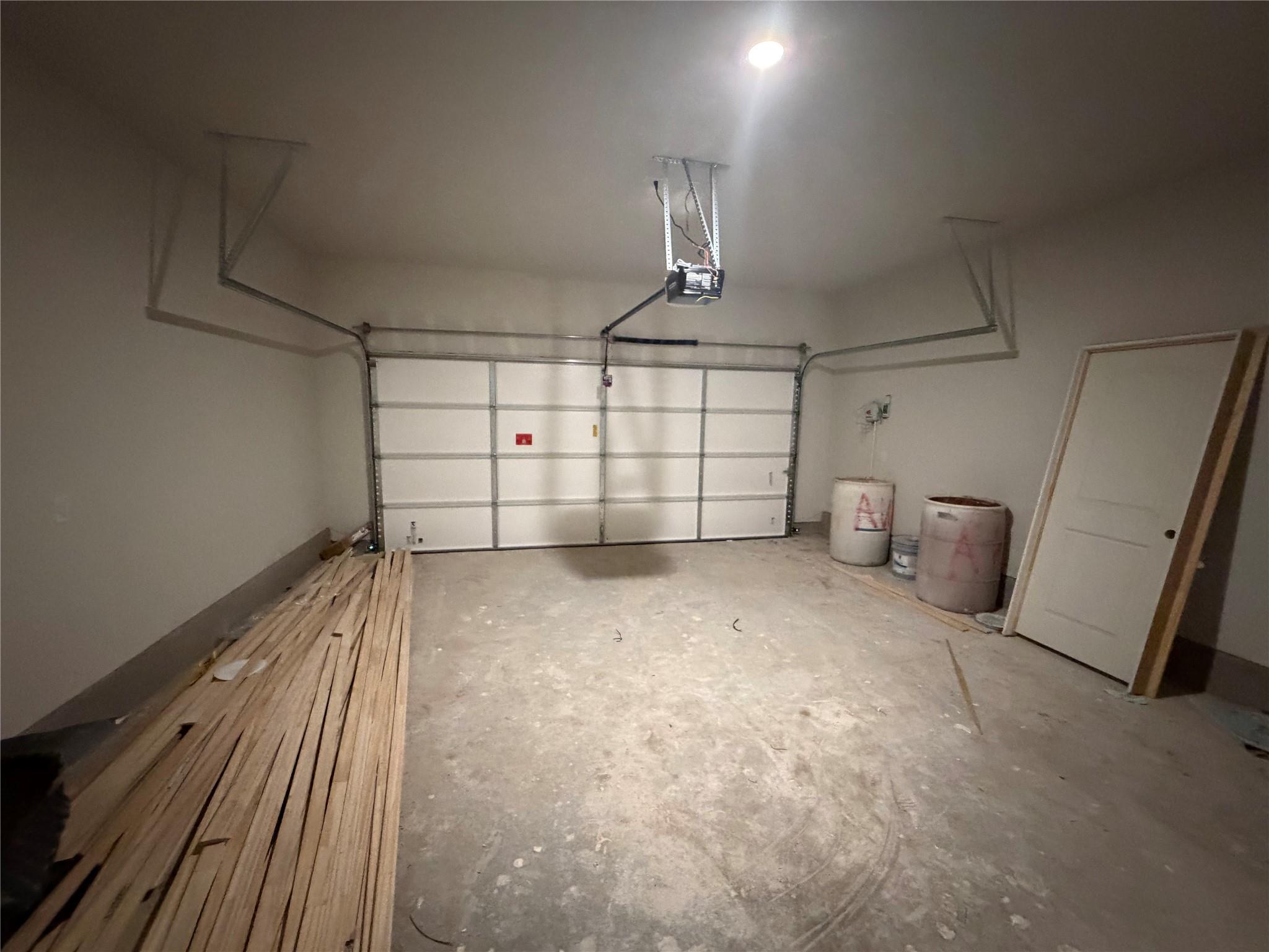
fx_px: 513
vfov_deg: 85.7
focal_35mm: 14
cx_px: 634
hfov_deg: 102.1
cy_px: 476
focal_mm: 2.22
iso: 1250
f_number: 2.2
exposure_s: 1/40
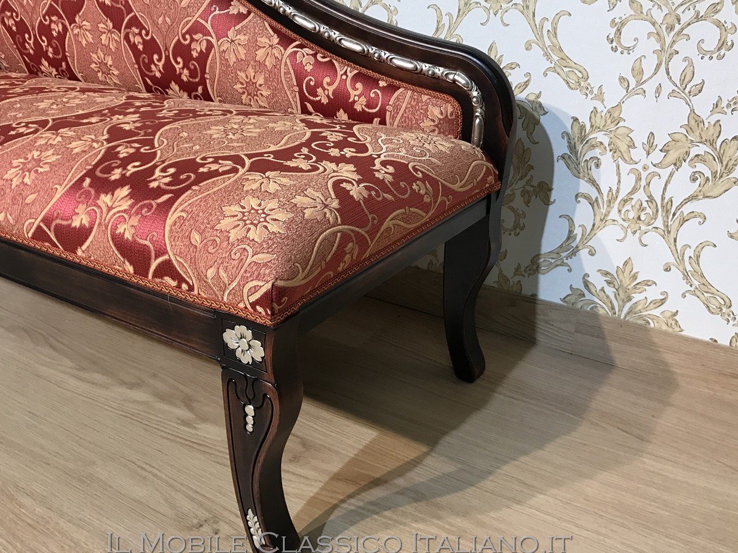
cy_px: 290
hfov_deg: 52.6
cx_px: 339
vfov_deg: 40.7
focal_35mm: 35
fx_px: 746
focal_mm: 3.99
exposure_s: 1/33
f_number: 1.8
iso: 25
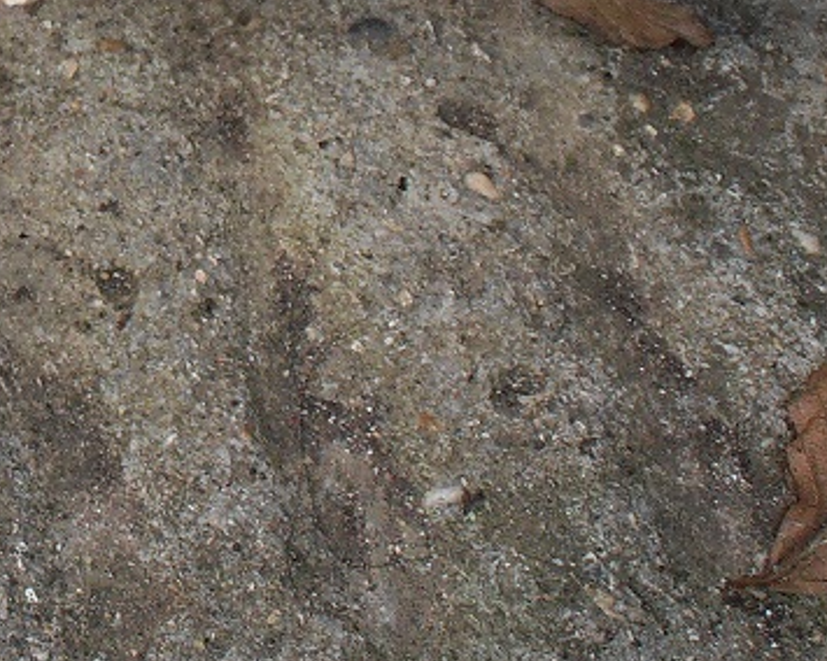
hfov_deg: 16.7
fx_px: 2668
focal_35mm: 109
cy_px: -265
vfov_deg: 13.5
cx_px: -242
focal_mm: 6.61
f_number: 3.9
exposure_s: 1/40
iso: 125
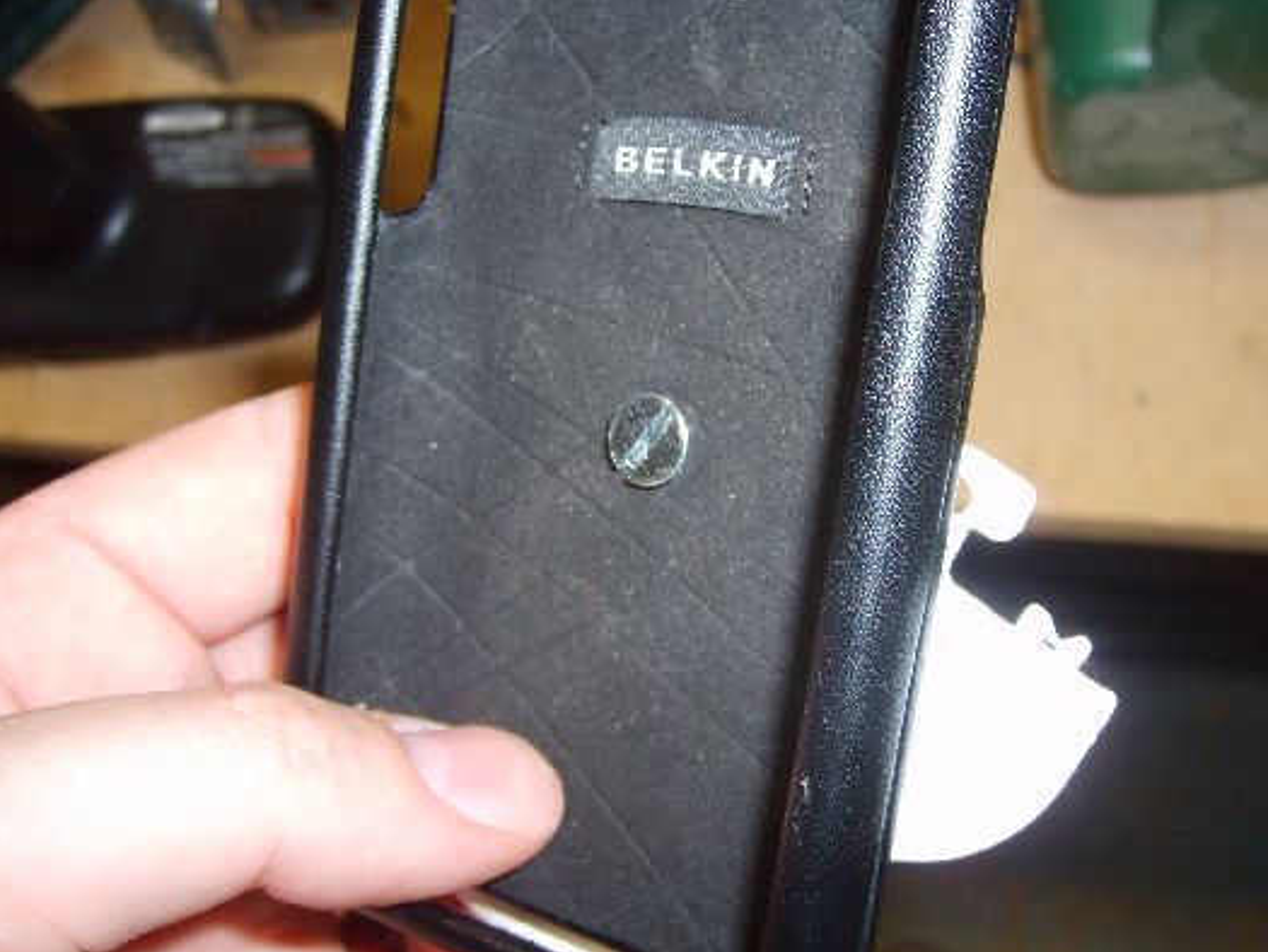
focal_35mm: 40
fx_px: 1466
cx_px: 679
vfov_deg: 36.0
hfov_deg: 46.8
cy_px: 462
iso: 100
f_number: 2.8
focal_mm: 5.8
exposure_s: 1/45
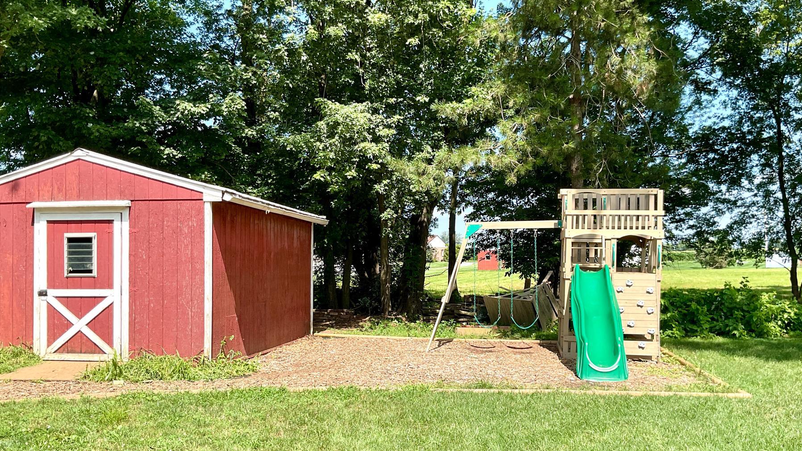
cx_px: 421
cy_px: 264
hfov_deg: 55.3
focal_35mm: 36
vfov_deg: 32.8
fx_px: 766
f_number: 1.8
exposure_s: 1/842
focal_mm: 3
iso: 16
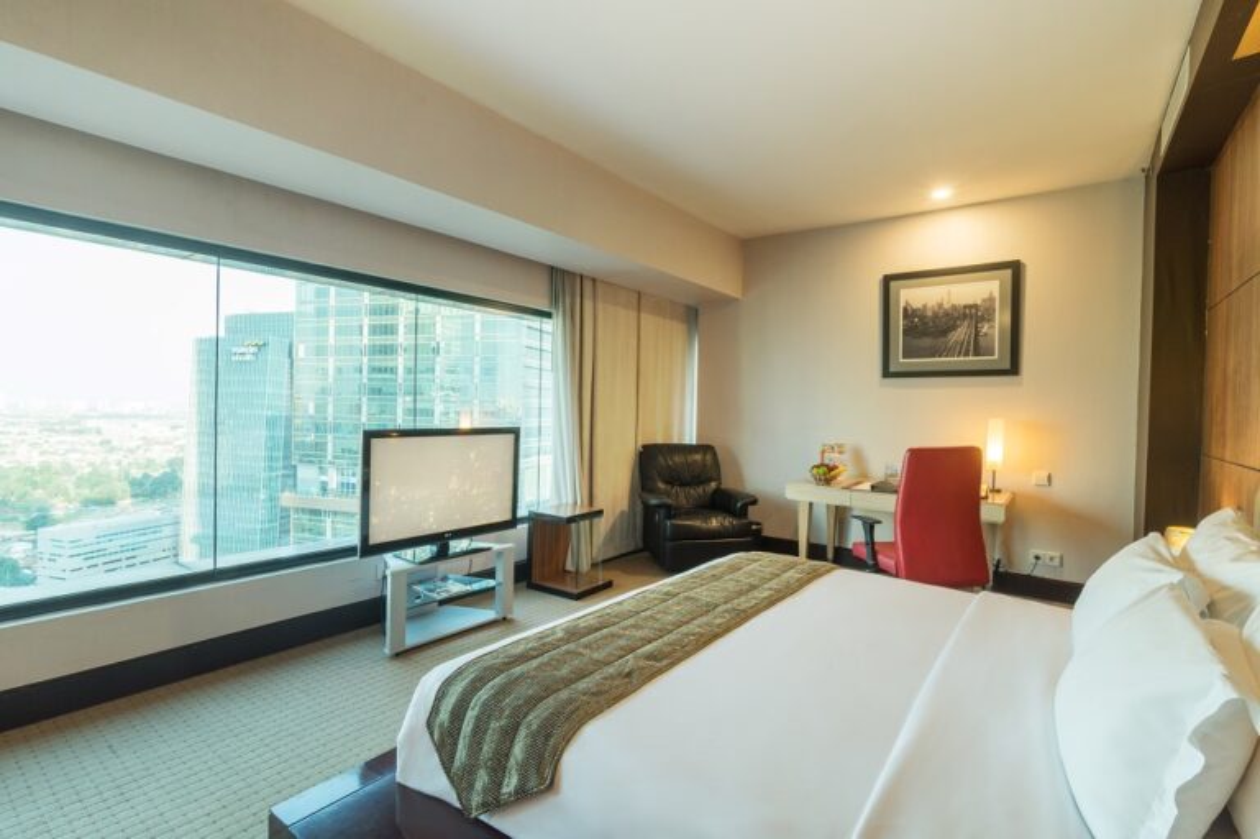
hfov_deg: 93.3
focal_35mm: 17
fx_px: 595
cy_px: 420
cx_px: 630
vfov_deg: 70.4
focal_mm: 17
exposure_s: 1/1.25
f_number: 16
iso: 100
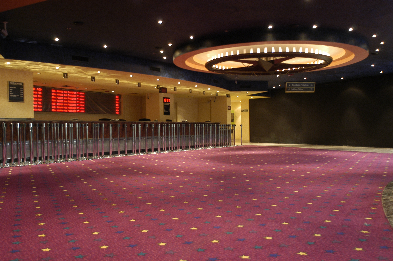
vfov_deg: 38.3
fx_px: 376
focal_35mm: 34
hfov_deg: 55.1
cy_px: 130
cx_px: 196
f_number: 3.3
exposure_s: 1/20
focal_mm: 23
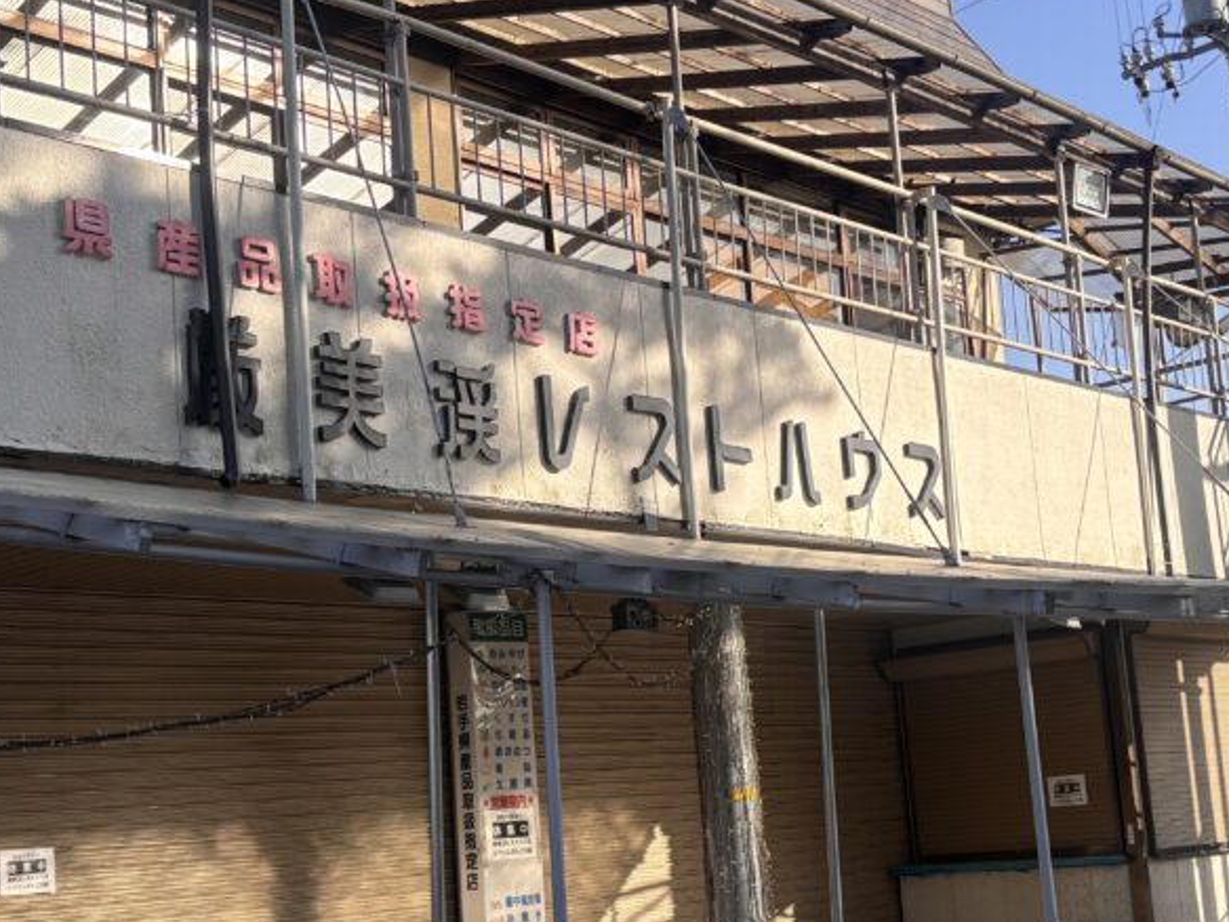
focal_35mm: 57
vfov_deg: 25.6
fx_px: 2024
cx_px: 646
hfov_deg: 33.8
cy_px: 547
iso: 50
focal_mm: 5.96
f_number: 1.6
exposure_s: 1/1477
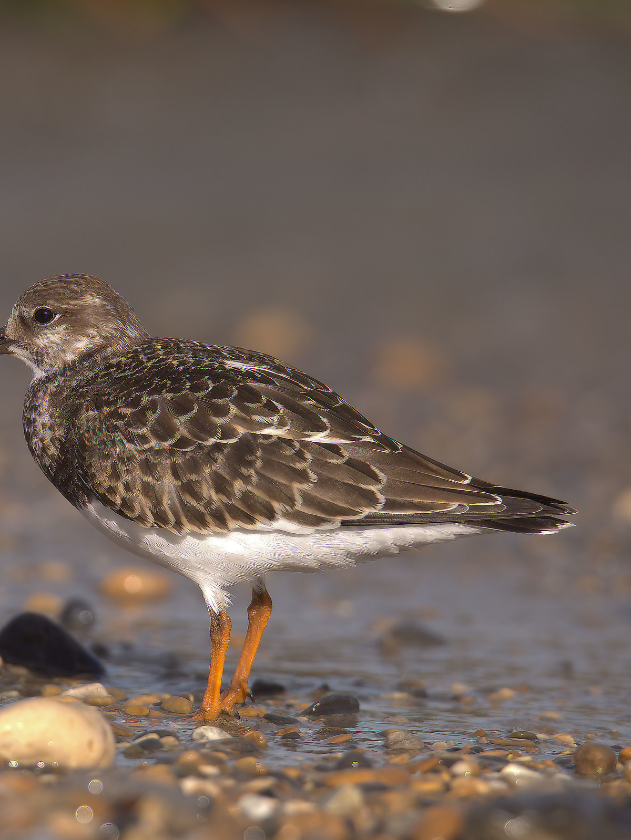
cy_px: 420
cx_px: 115
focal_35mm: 866
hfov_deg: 1.7
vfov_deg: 2.3
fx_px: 21039
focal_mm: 600
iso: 400
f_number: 8
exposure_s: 1/1000
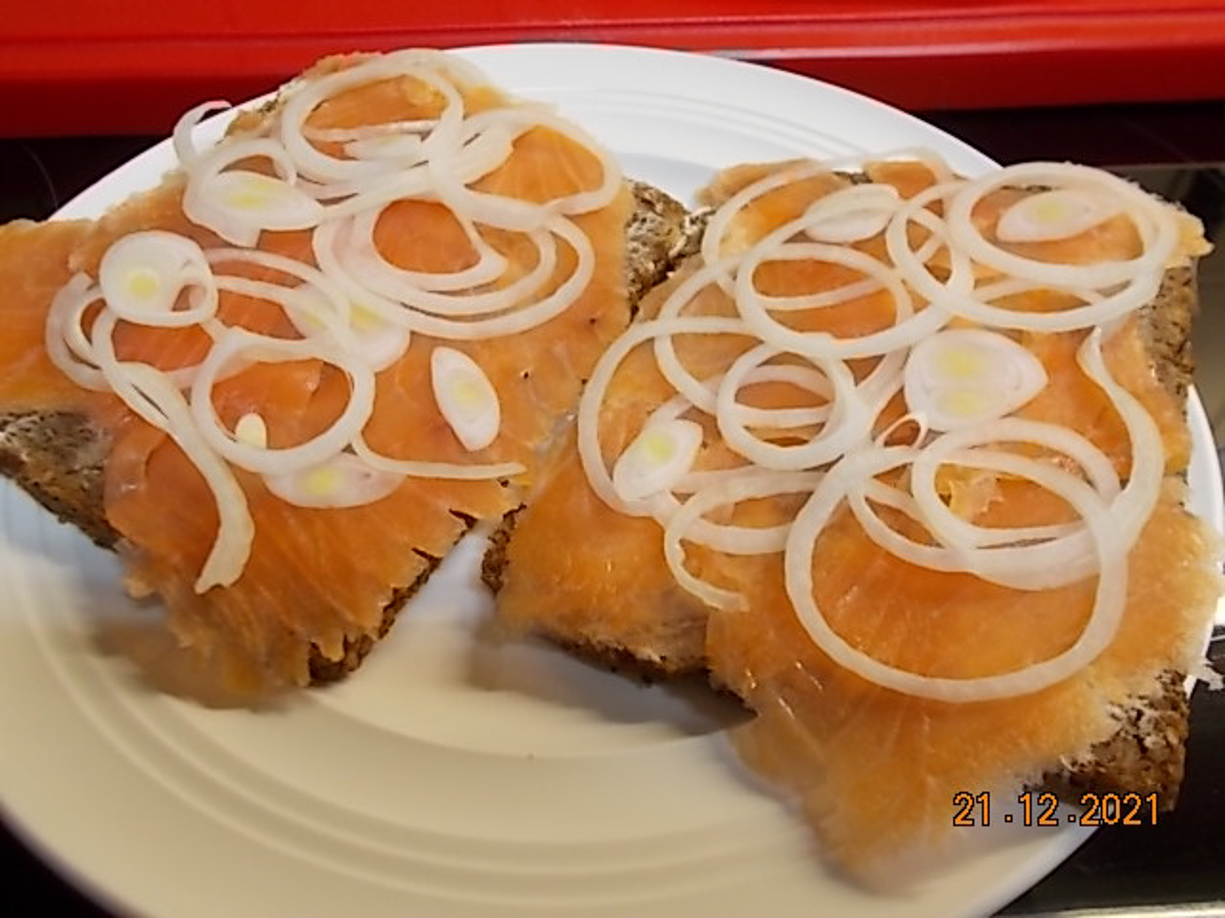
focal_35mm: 30
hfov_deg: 60.0
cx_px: 612
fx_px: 1062
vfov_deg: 46.8
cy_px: 459
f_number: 3.4
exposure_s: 1/25
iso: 160
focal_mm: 5.3
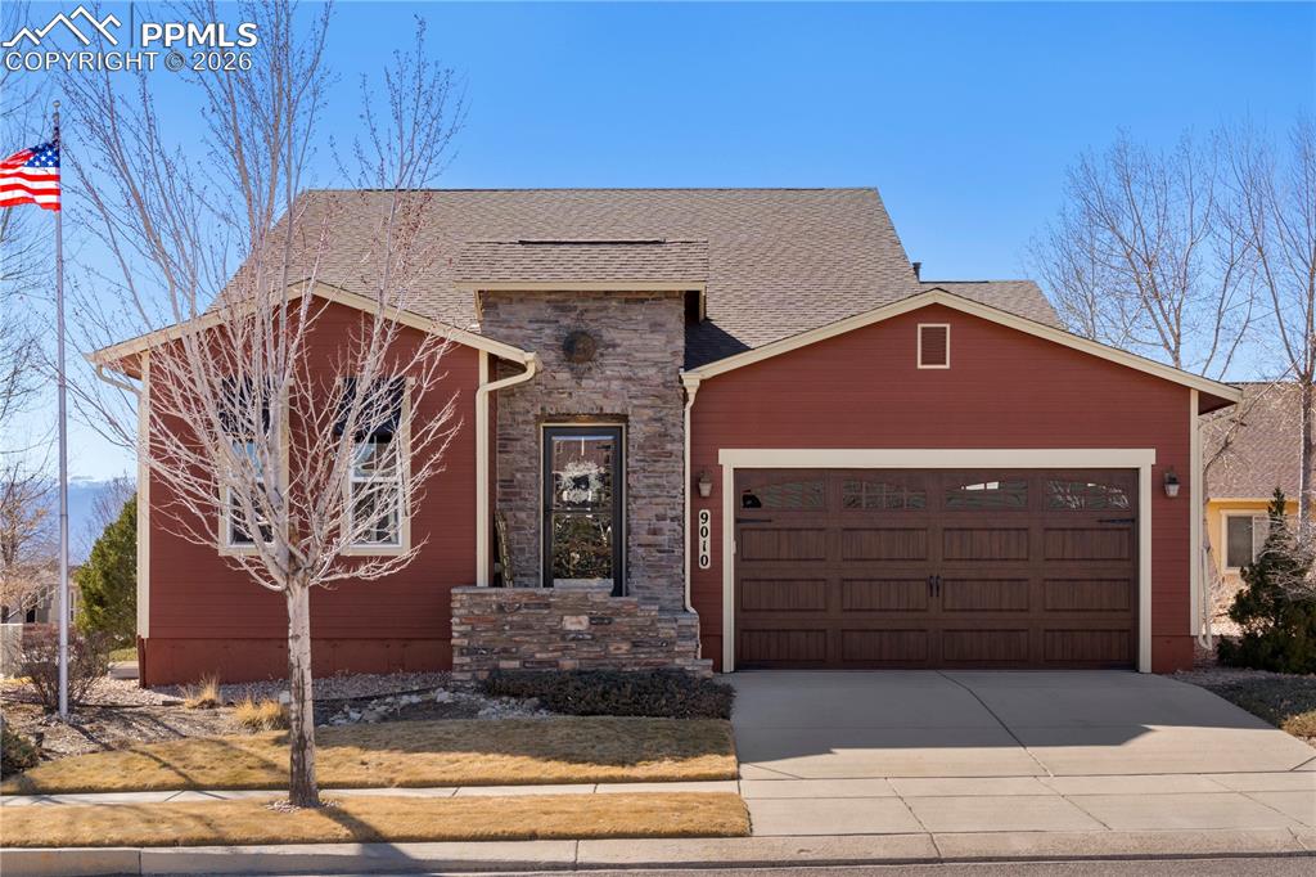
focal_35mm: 56
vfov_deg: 24.2
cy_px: 438
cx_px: 658
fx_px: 2046
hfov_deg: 35.7
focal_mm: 56
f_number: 11
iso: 1000
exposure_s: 1/500
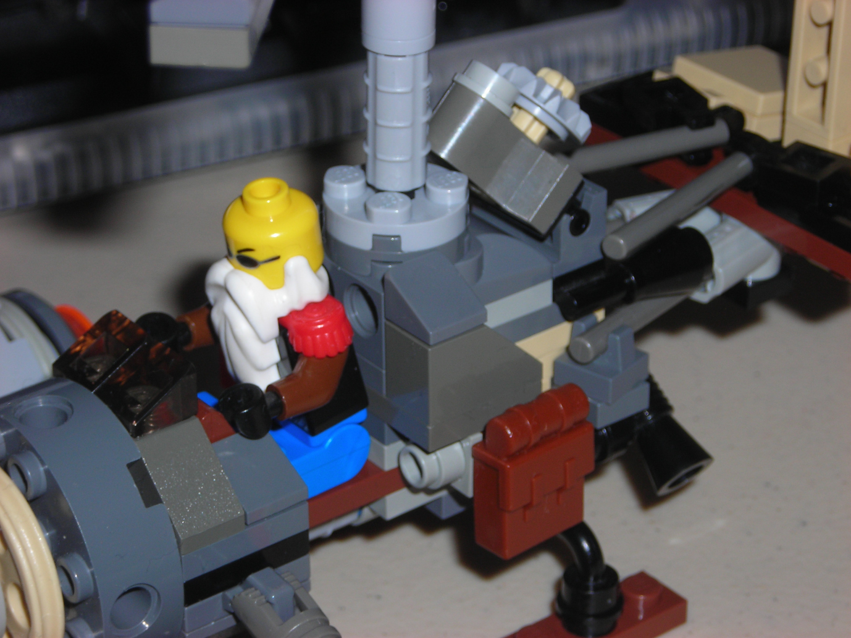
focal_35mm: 116
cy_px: 319
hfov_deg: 17.0
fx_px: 2852
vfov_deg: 12.8
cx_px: 426
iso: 50
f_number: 10.6
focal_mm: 19.2
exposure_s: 1/60.1
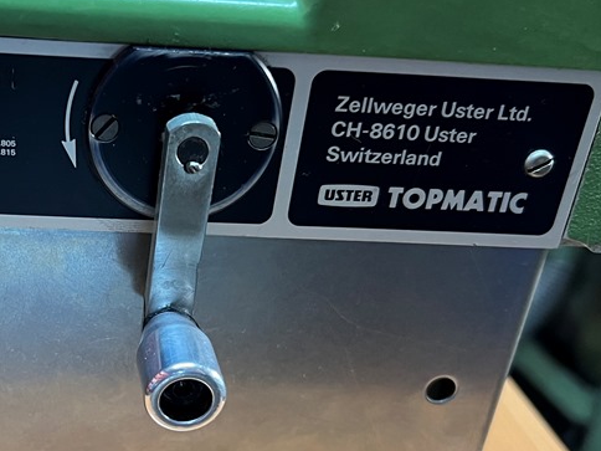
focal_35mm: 55
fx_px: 955
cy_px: 293
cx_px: 98
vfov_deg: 26.4
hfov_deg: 33.6
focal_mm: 5.7
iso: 400
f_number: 1.5
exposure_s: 1/50
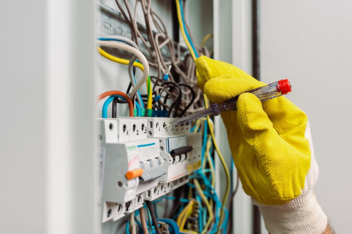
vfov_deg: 37.9
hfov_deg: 54.4
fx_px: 342
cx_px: 176
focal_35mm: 35
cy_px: 117
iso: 250
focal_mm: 35
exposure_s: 1/200
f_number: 5
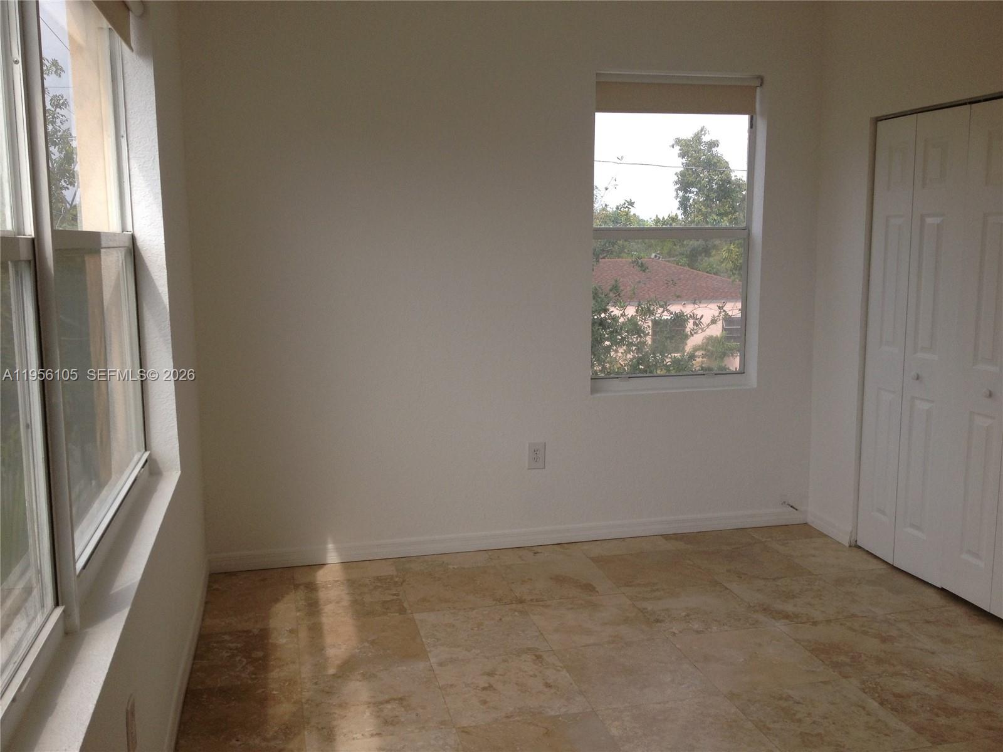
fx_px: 1014
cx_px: 502
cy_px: 376
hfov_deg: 52.6
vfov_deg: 40.7
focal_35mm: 35
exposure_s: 1/681
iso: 50
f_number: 2.4
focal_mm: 4.28
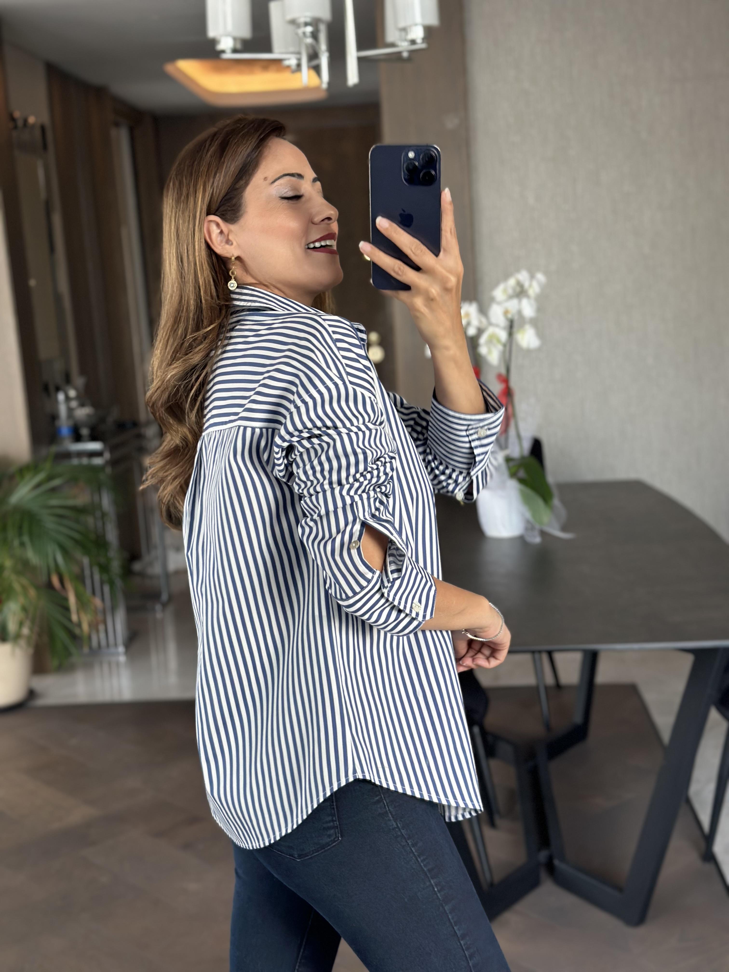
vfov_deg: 39.7
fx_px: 1348
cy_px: 486
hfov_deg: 30.3
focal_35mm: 48
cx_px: 364
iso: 160
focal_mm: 6.86
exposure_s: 1/60
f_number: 1.78
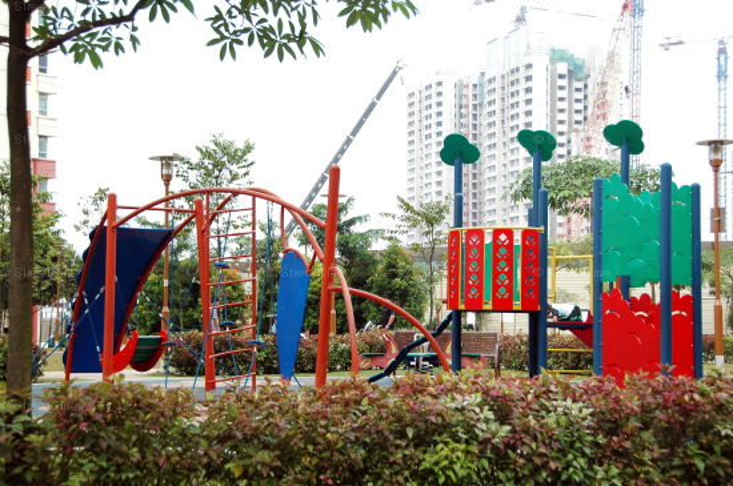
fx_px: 1342
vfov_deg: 20.5
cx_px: 366
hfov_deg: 30.6
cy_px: 243
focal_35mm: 66
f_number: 5
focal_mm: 44
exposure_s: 1/400
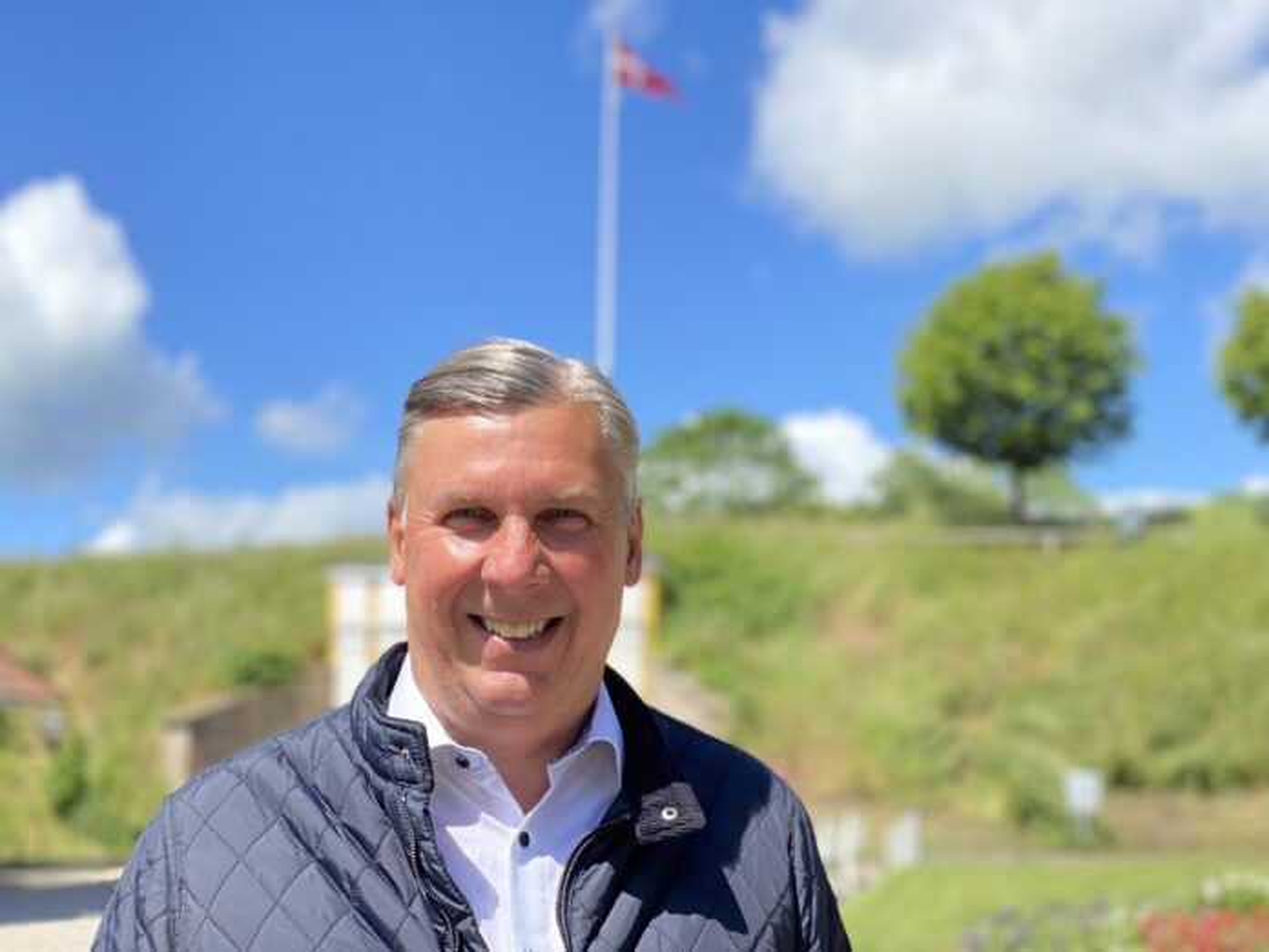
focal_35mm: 52
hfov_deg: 36.8
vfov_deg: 28.0
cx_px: 634
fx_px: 1906
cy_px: 476
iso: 20
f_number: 2
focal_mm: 6
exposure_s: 1/558
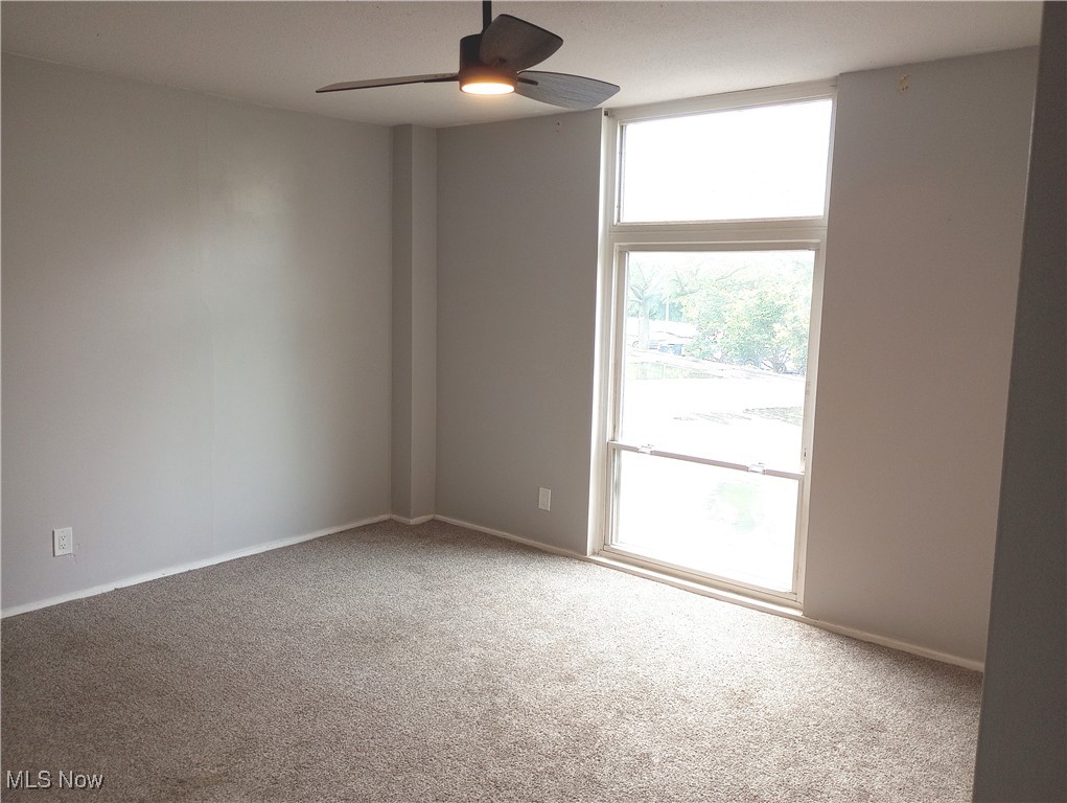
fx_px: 864
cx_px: 534
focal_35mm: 28
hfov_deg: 63.4
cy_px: 402
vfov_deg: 49.8
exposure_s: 1/60
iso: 225
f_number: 1.8
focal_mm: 4.27
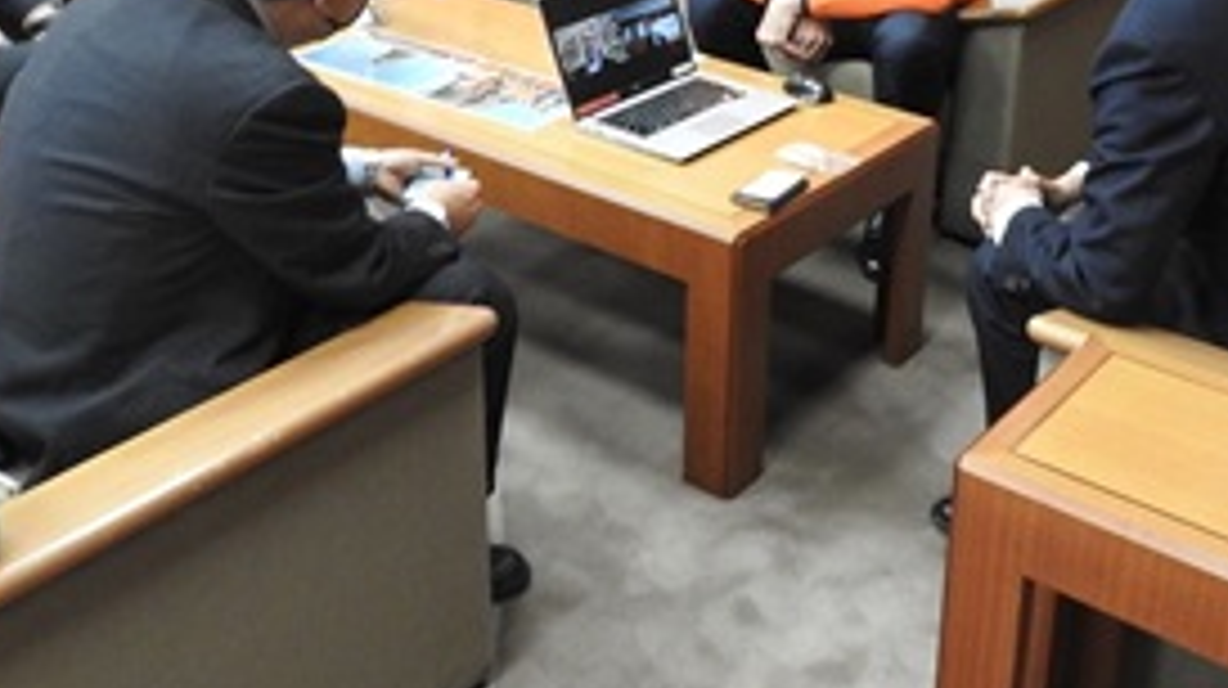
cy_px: 90
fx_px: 1497
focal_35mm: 46
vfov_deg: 25.2
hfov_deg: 44.4
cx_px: 724
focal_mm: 4.3
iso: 400
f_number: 3.3
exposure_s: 1/20
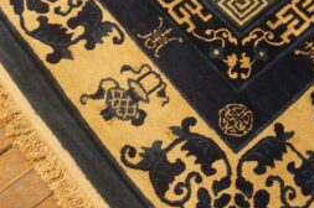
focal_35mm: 64
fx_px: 558
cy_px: -19
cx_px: 194
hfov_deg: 31.3
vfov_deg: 20.2
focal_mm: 18
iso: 1000
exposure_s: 1/60
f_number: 4
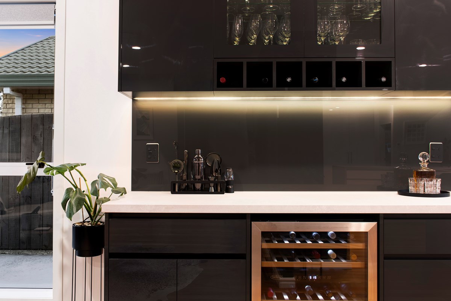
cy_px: 150
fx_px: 413
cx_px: 226
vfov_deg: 40.0
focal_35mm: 33
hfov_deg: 57.2
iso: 250
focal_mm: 22
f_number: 7.1
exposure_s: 1/2.5
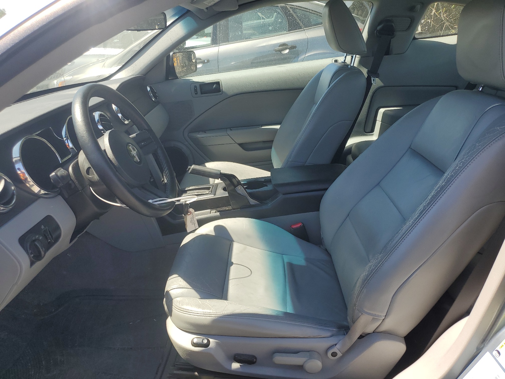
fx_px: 379
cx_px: 252
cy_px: 190
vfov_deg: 53.1
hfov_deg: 67.3
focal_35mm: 26
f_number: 1.5
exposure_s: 1/909
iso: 50
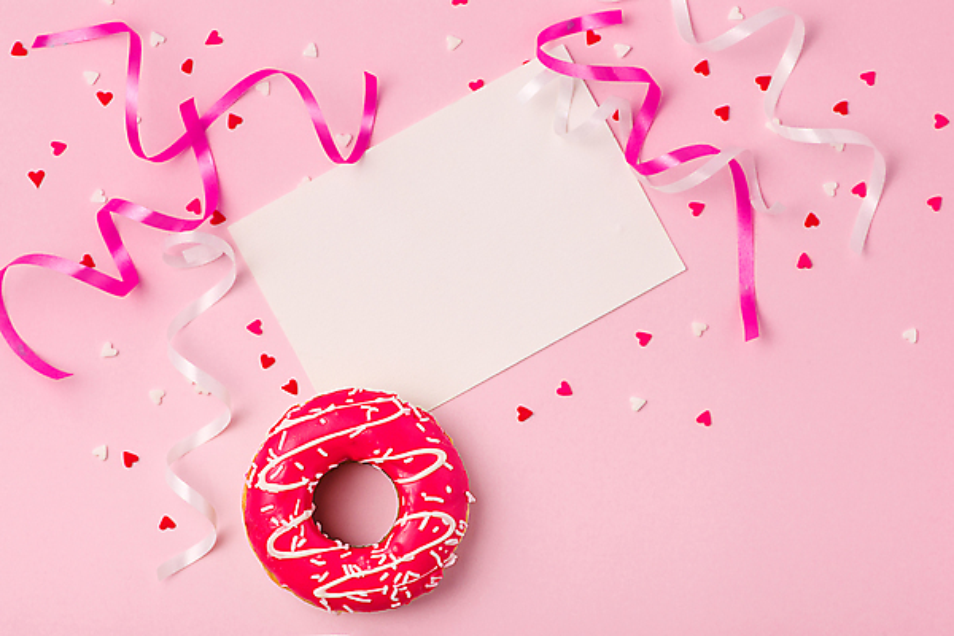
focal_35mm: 105
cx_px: 477
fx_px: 2782
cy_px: 318
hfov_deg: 19.5
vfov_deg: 13.0
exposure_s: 1/160
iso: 200
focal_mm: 105
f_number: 11
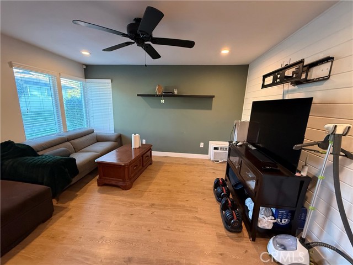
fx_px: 143
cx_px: 176
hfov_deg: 102.1
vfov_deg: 85.7
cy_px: 132
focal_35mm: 14
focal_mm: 2.22
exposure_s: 1/60
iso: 500
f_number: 2.2
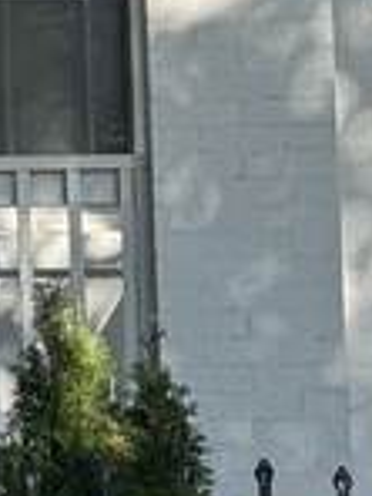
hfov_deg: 7.6
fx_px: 2508
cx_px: -697
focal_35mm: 175
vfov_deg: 11.2
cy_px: 47
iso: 80
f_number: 1.78
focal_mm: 6.76
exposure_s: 1/1678
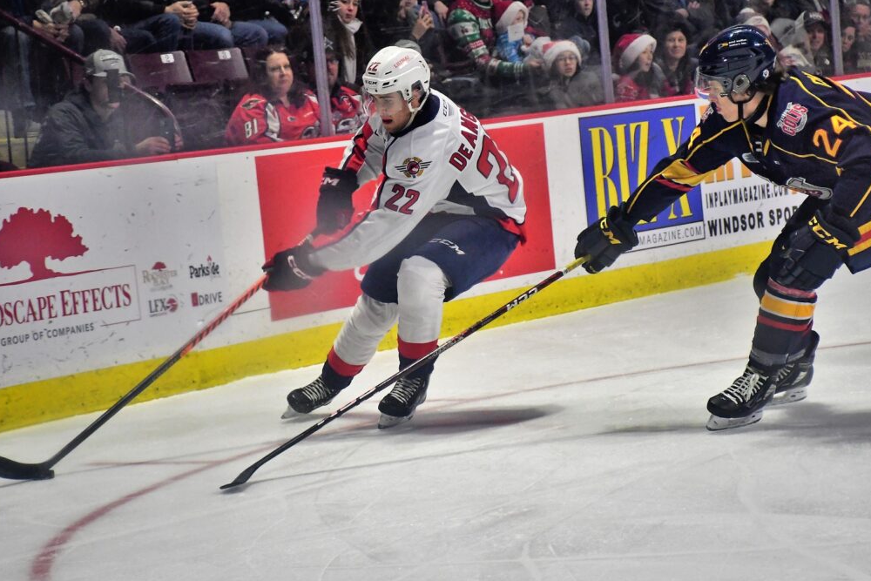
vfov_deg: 9.5
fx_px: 3484
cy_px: 261
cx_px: 431
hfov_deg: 14.2
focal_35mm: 144
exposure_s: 1/800
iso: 3200
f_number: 5.3
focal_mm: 80
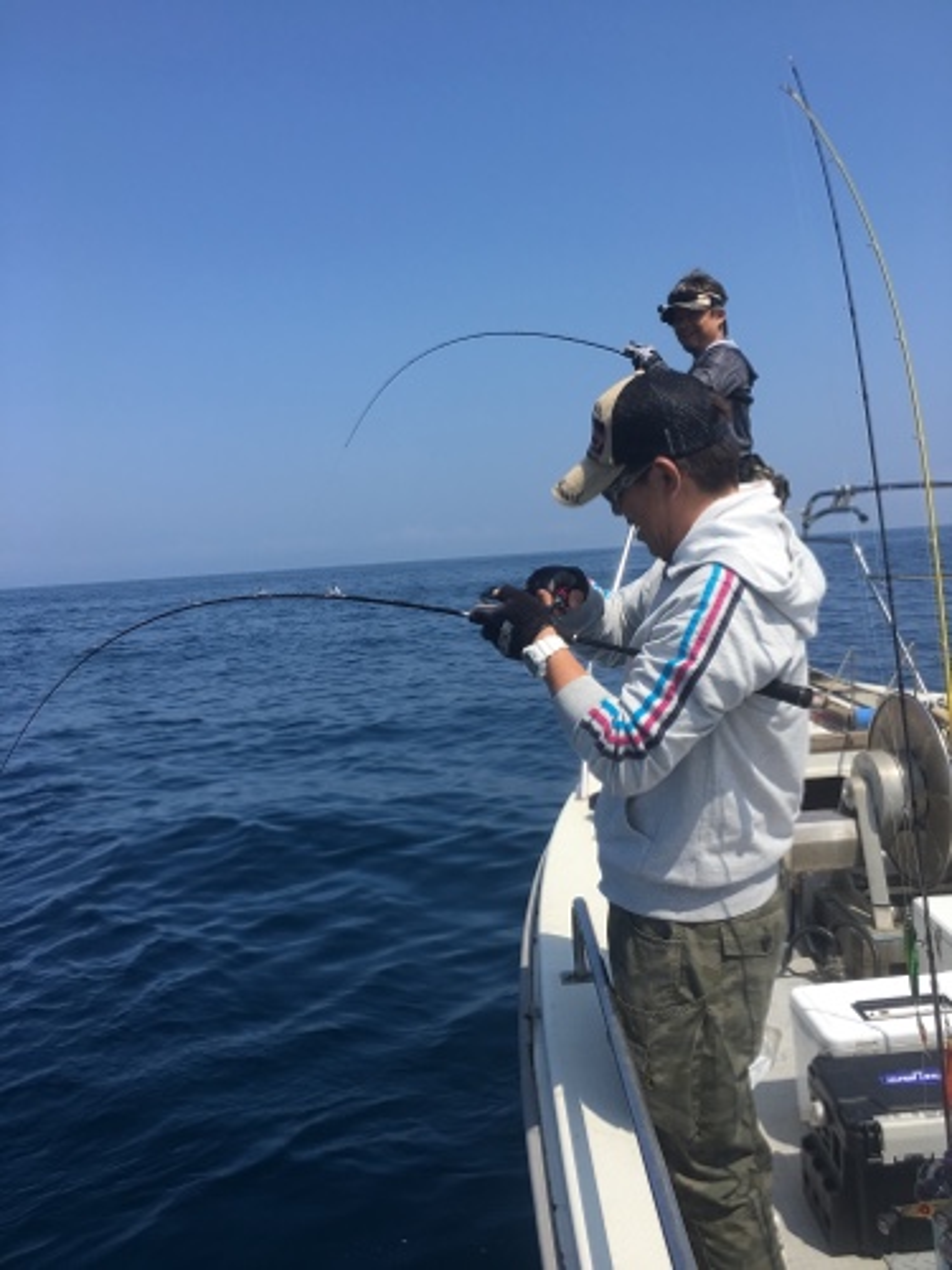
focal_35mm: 29
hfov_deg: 48.2
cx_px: 476
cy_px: 635
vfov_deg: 61.7
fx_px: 1063
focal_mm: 4.15
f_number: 2.2
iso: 25
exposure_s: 1/1748
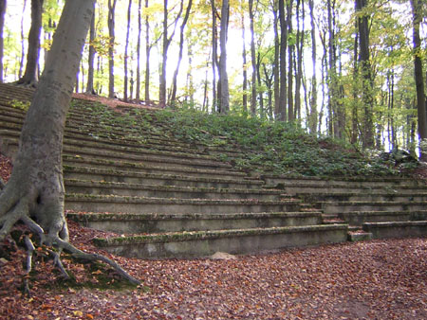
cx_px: 214
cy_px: 160
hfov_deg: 51.3
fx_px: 444
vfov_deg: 39.7
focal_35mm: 36
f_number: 2.6
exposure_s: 1/30
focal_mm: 4.7
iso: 140
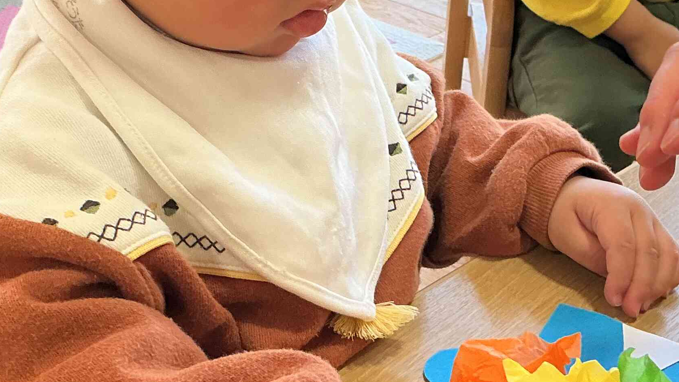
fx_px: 1368
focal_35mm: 76
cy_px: 99
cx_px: 313
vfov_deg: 15.8
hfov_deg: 27.9
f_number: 1.8
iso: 50
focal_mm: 3
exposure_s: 1/120
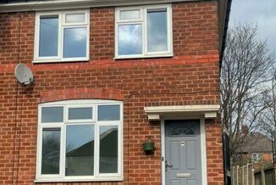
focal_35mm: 58
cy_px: 116
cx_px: 148
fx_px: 445
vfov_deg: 23.4
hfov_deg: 34.4
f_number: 1.6
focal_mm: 4.2
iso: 32
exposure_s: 1/1715
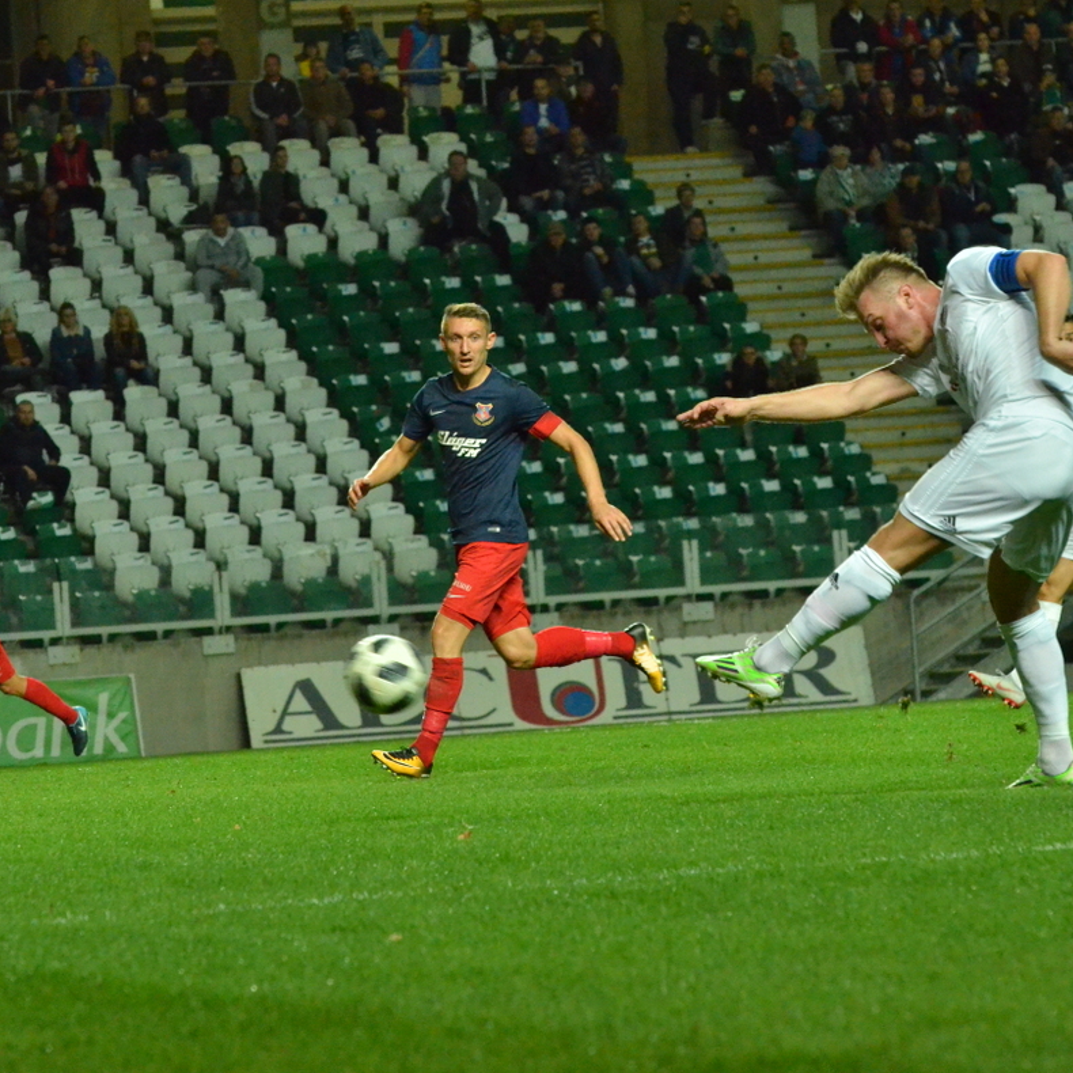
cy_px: 536
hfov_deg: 7.2
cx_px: 581
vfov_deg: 7.2
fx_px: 8474
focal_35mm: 242
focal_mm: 125
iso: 5000
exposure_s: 1/640
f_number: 6.3
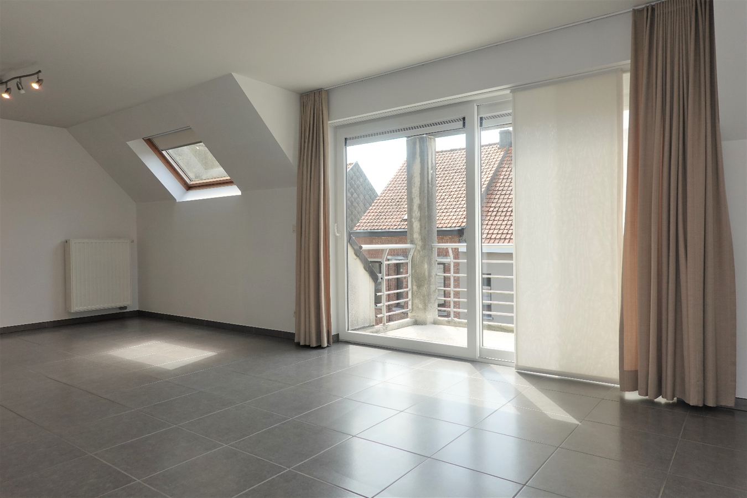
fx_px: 498
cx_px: 374
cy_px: 249
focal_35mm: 24
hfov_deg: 73.7
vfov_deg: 53.1
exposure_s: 1/200
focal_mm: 9
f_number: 4
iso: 125
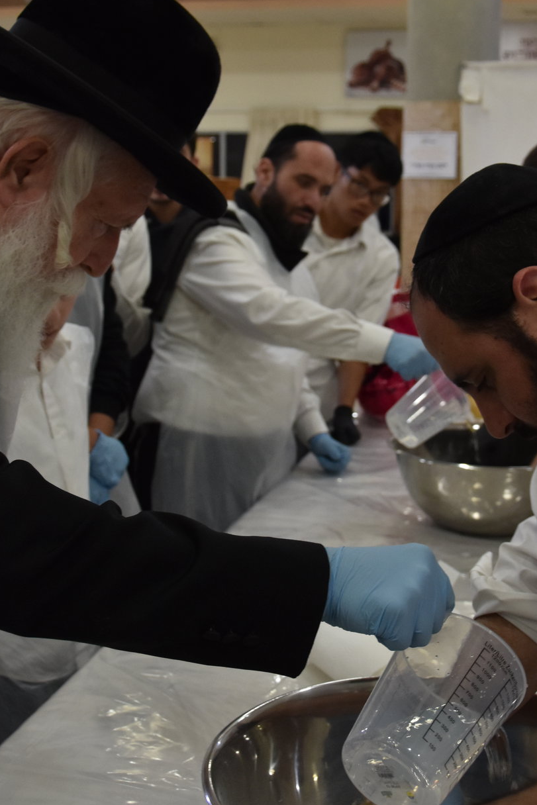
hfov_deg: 23.8
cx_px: 277
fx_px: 1275
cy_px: 373
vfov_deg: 35.0
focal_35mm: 57
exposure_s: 1/60
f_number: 3.8
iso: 800
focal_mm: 22
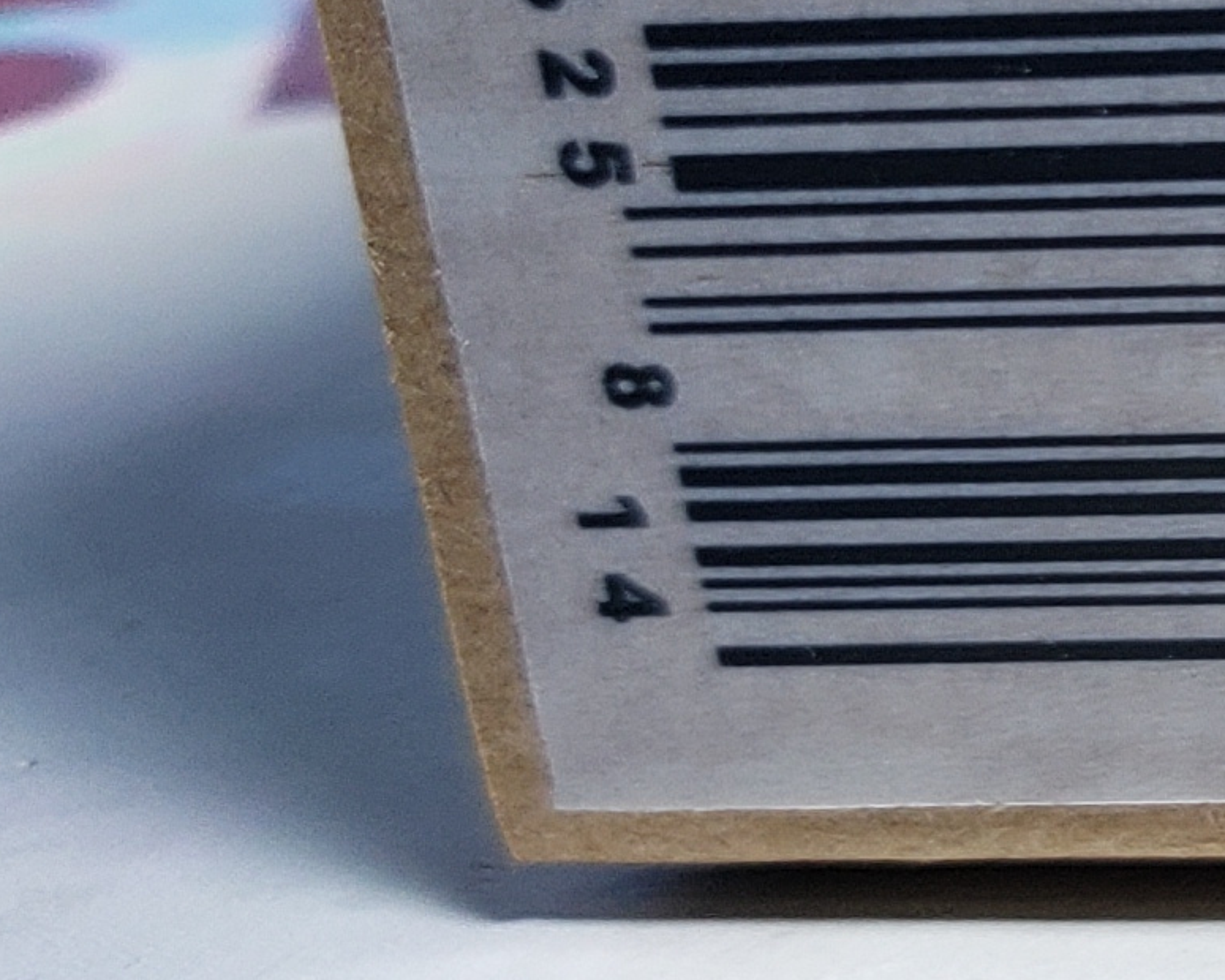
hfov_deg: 11.8
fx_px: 4786
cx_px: 2954
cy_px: 424
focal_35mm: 132
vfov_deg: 11.7
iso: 50
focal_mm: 4.3
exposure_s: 1/295
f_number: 1.5
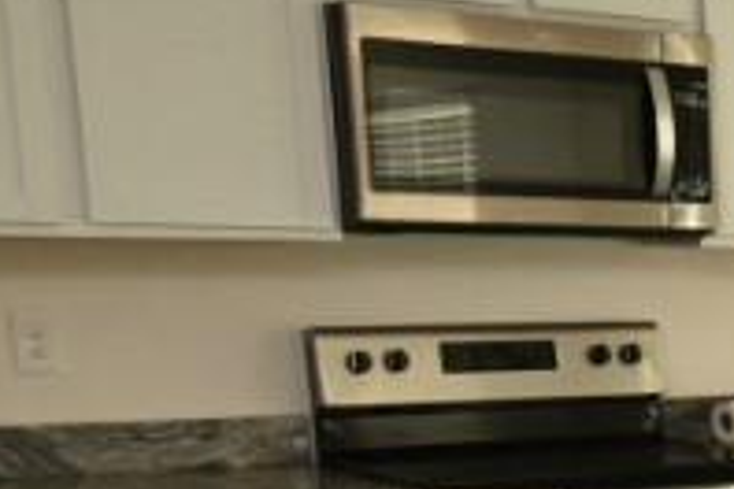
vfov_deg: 14.4
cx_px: 1353
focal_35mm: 91
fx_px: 1855
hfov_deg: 17.7
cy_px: 626
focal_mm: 10
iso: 1600
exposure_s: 1/60
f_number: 4.5
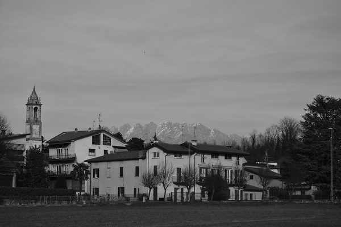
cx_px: 170
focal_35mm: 93
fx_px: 881
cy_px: 114
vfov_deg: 14.7
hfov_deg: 21.9
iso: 125
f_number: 8
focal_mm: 62
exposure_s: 1/640
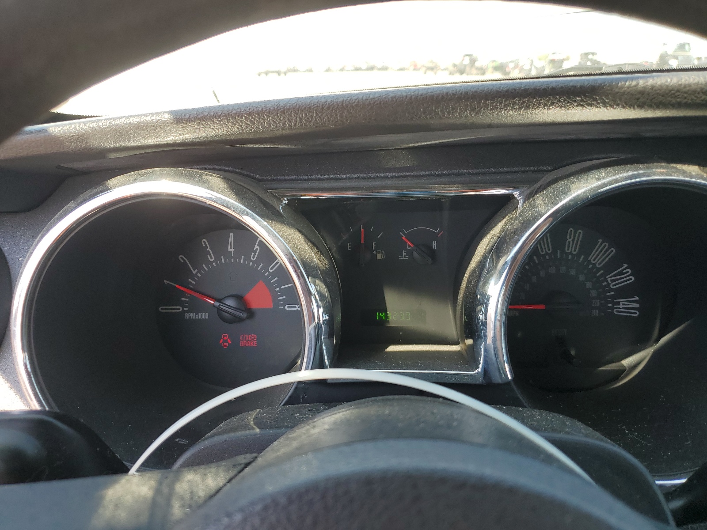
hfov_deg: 67.3
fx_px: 531
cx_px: 354
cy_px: 265
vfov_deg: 53.1
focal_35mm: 26
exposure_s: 1/286
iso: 50
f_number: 1.5
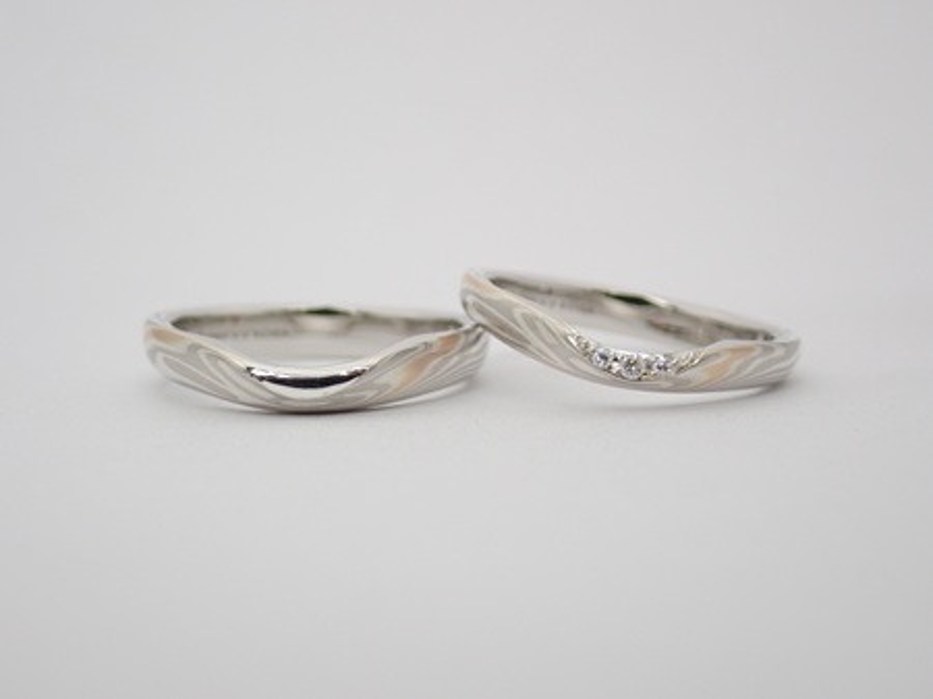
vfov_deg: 19.1
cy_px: 350
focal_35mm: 77
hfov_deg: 25.3
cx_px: 466
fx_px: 2074
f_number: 4.1
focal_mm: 13.65
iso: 200
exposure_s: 1/125
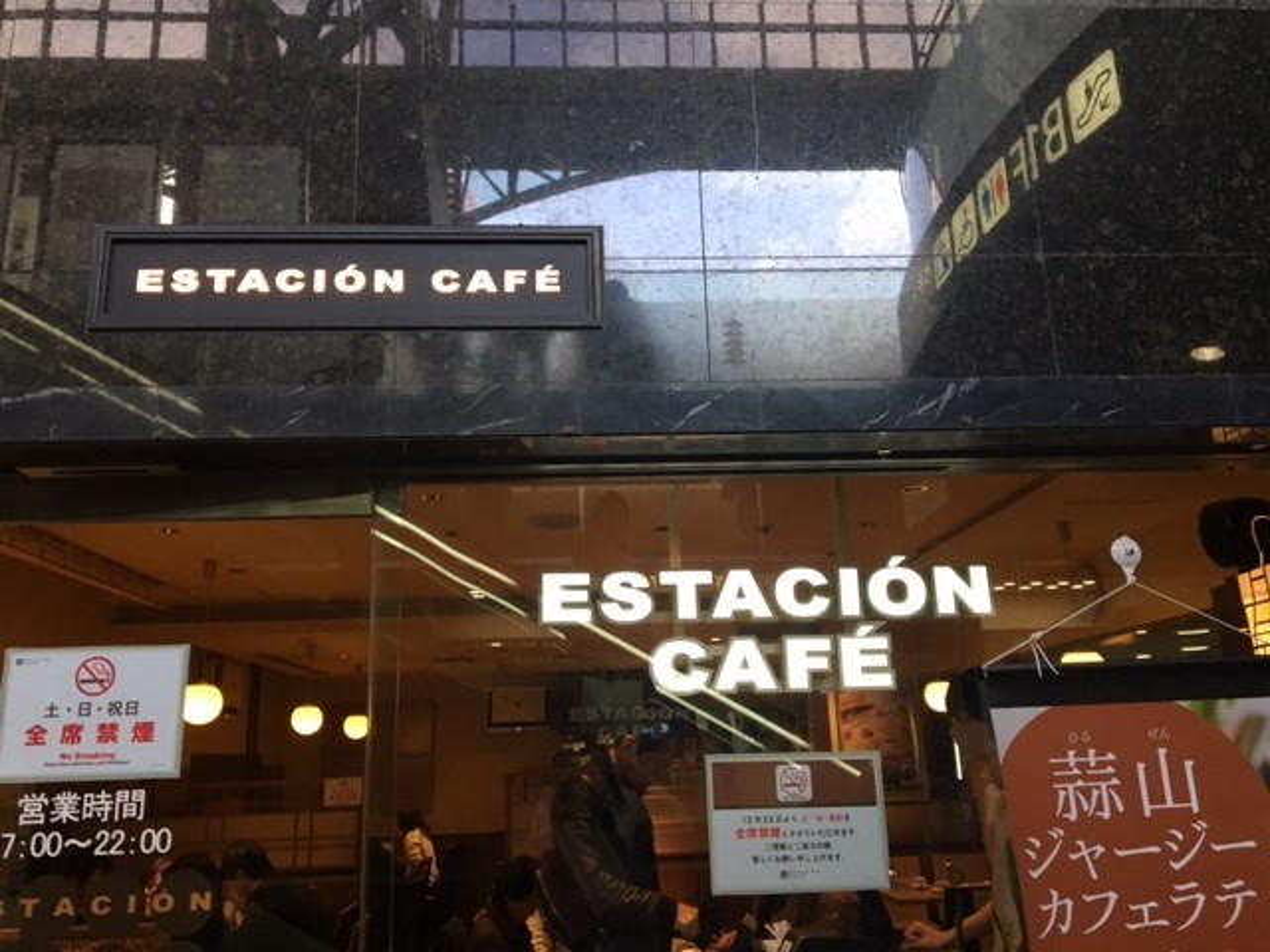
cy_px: 476
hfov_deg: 61.7
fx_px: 1064
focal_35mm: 29
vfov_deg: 48.2
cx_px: 635
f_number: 2.2
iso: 40
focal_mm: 4.15
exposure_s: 1/30
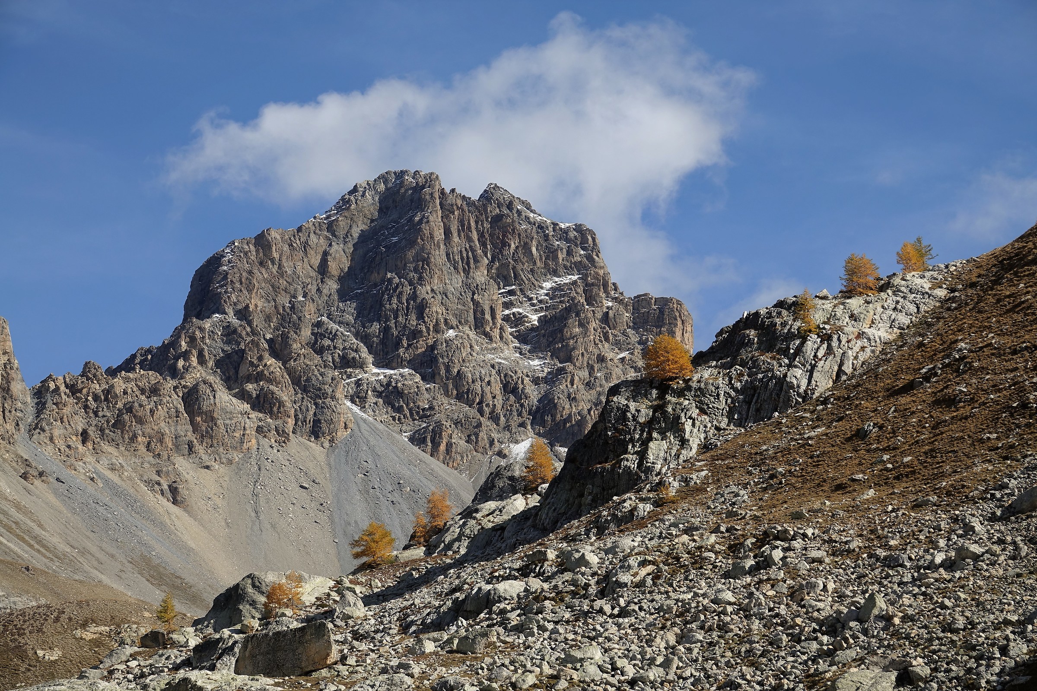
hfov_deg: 24.5
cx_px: 518
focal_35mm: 83
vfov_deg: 16.5
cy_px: 346
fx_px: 2391
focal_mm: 30.5
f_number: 4
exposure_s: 1/1000
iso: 100
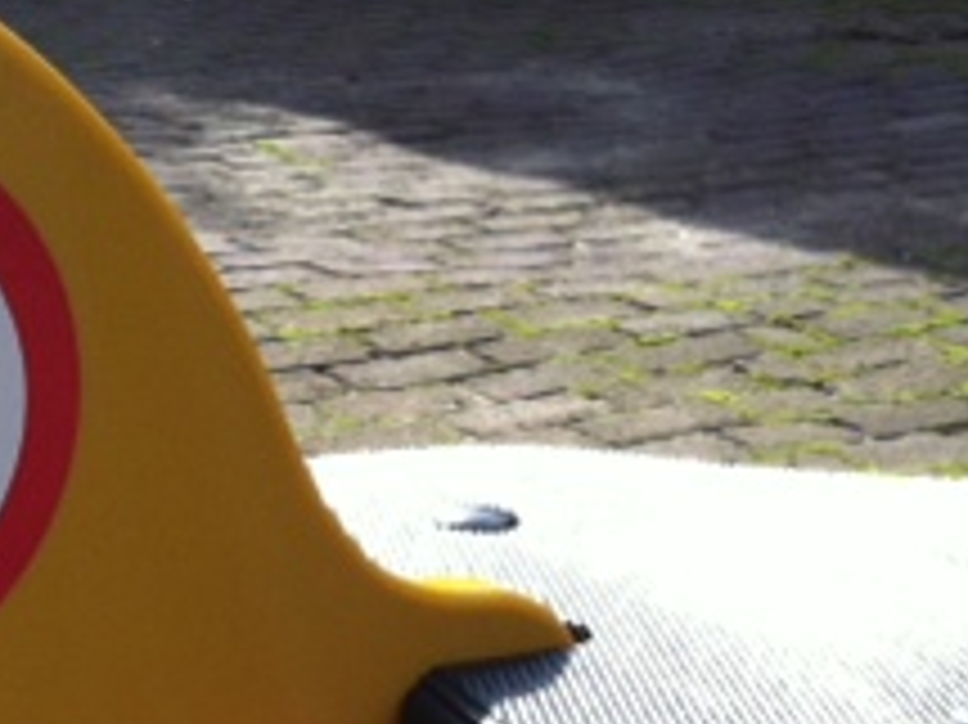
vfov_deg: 14.0
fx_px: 2907
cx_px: 45
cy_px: 711
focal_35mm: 104
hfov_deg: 18.5
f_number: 2.8
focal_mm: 3.85
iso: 80
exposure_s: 1/495
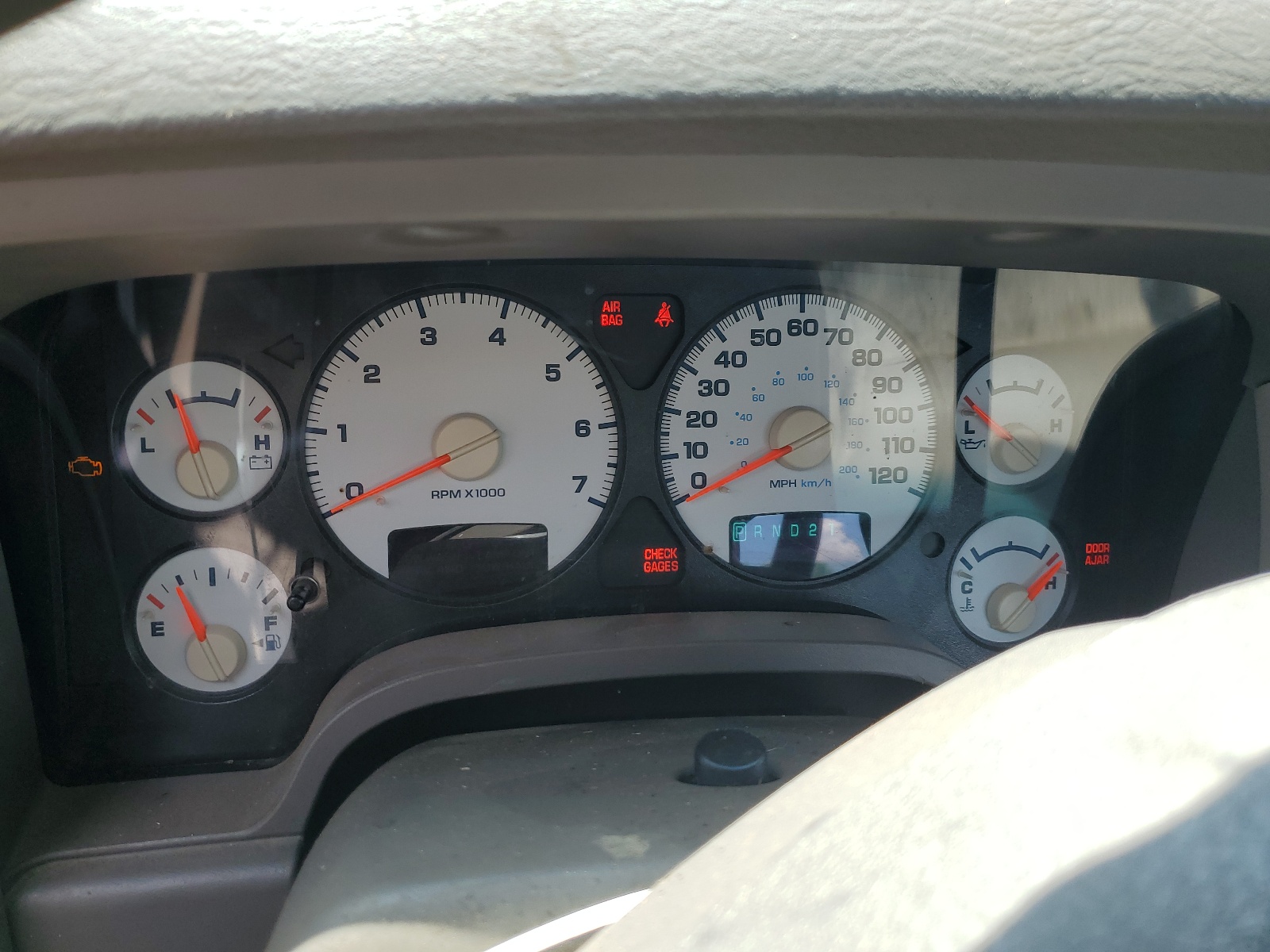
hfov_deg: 67.3
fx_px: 954
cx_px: 635
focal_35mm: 26
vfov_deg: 53.1
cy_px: 476
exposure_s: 1/333
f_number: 1.5
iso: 50
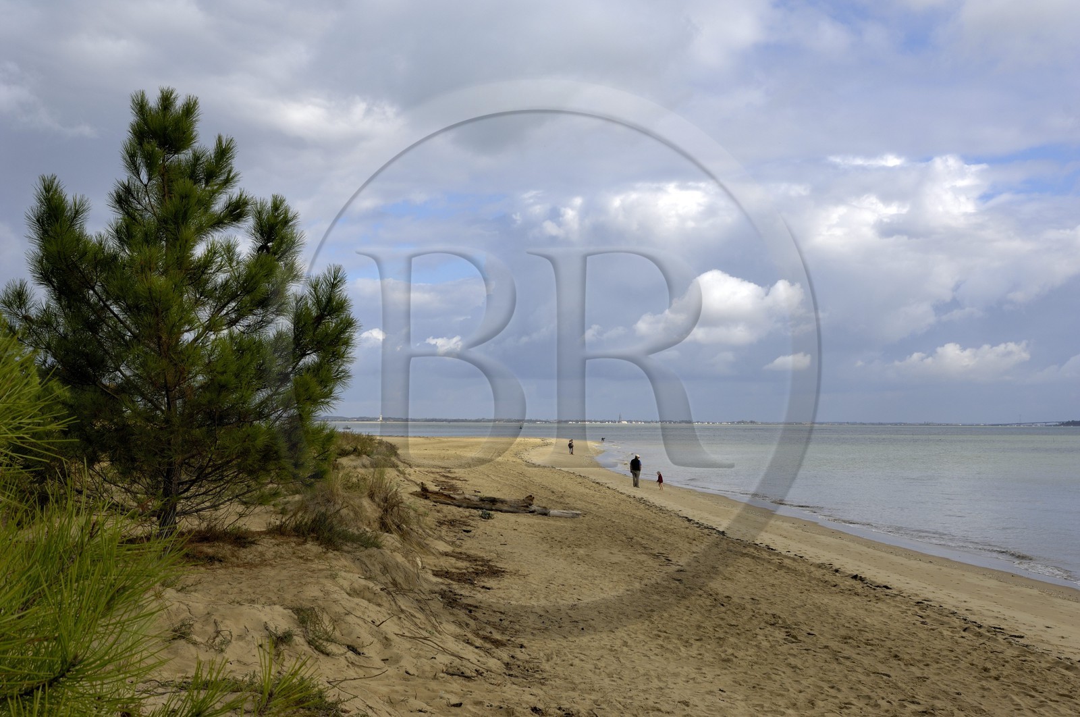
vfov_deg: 31.8
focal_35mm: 42
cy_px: 358
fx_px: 1258
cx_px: 540
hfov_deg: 46.5
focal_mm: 28
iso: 100
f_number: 9.5
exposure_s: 1/160
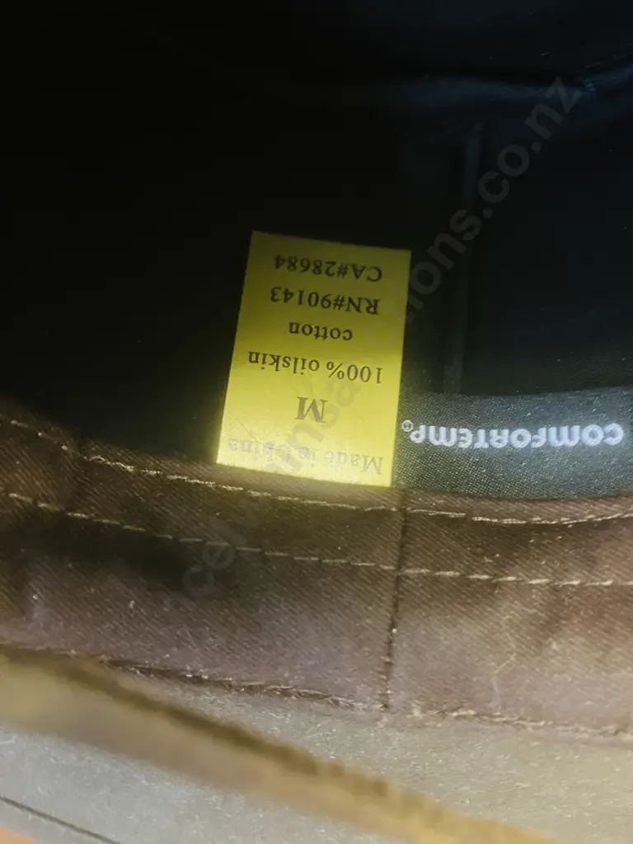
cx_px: 316
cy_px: 422
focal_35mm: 28
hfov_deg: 49.7
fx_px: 683
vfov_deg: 63.4
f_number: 1.8
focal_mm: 3.99
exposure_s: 1/20
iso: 640
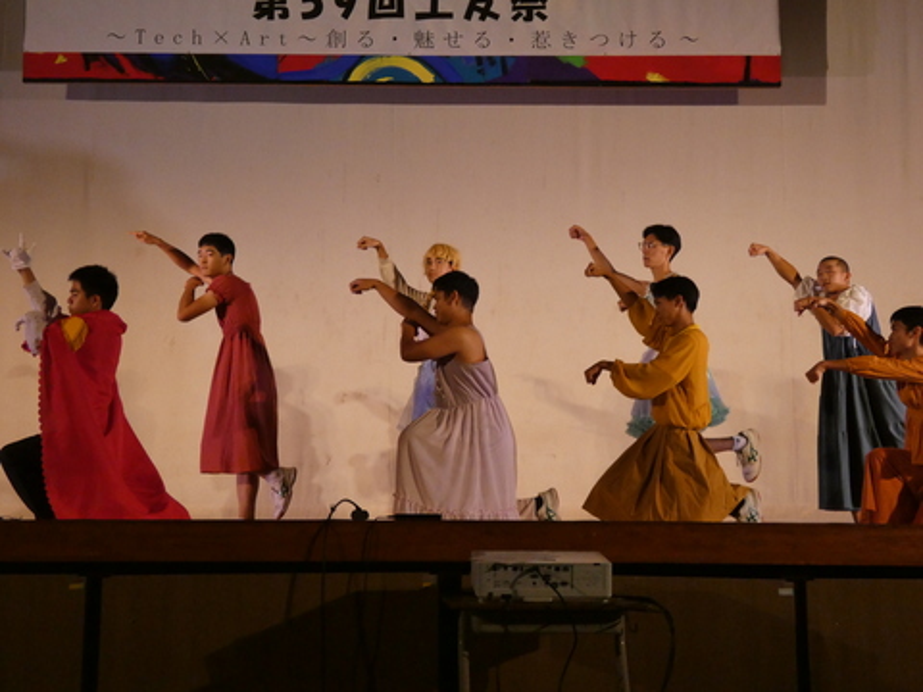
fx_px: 1333
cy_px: 346
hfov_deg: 38.2
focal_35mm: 50
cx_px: 462
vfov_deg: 29.1
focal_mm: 9
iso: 500
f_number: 3.9
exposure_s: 1/80
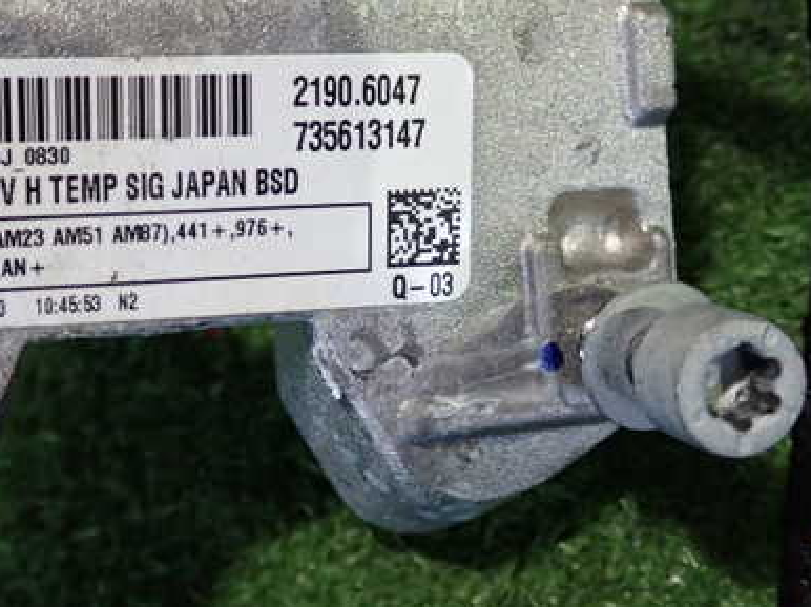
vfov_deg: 25.9
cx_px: 221
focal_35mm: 56
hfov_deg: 33.8
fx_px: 1311
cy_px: 202
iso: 640
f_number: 2.5
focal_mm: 6.37
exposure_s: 1/40
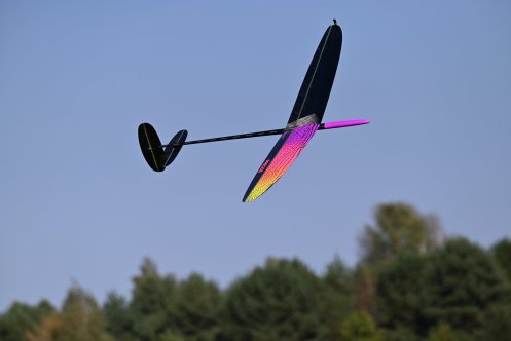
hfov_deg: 8.9
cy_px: 170
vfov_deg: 6.0
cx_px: 256
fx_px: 3266
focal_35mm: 230
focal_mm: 230
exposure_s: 1/4000
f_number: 8
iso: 640
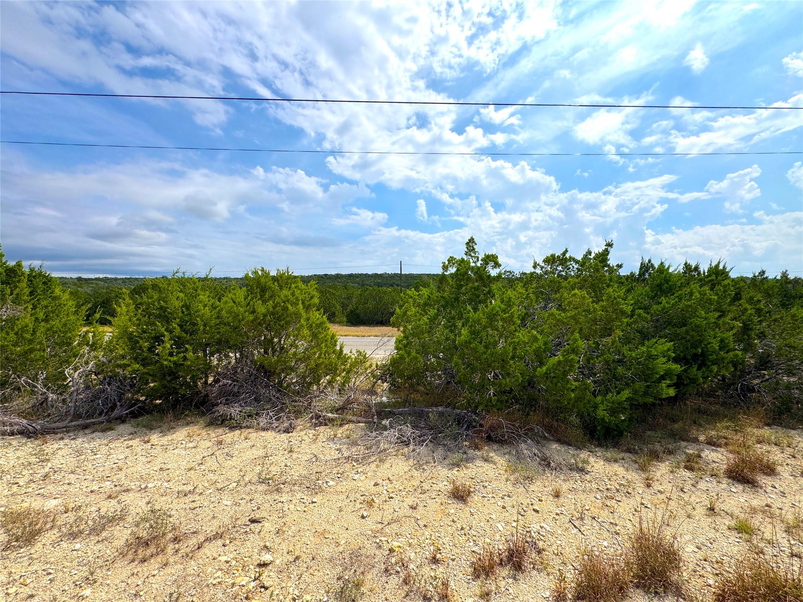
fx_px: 325
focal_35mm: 14
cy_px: 301
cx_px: 402
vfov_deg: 85.7
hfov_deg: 102.1
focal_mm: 2.22
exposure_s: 1/4132
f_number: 2.2
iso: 40
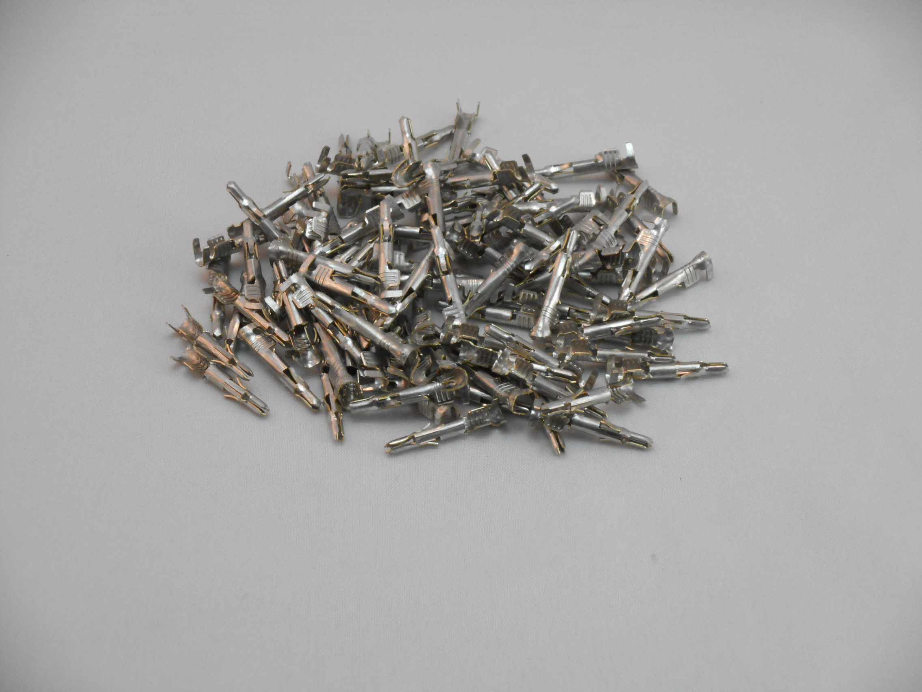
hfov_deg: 19.3
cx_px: 461
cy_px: 346
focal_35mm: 102
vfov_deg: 14.5
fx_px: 2717
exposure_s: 1/60
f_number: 5.8
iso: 450
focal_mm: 18.2
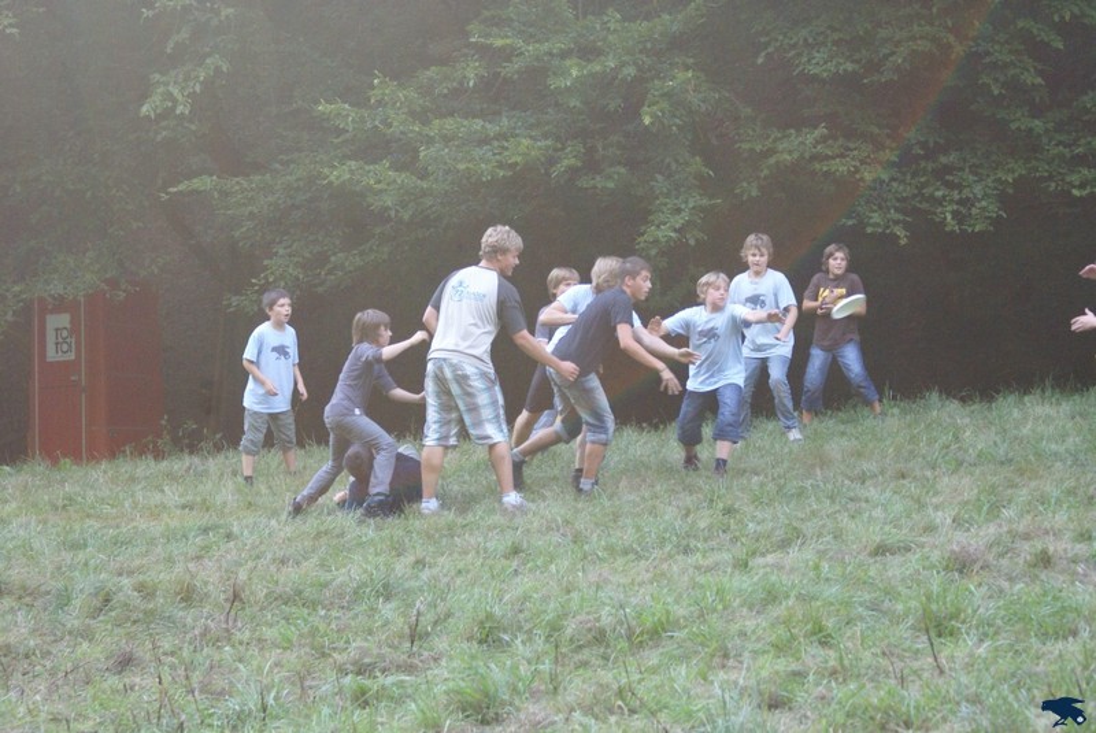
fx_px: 3199
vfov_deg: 13.1
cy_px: 366
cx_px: 548
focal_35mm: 105
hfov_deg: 19.4
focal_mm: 70
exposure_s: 1/160
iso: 800
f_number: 5.6
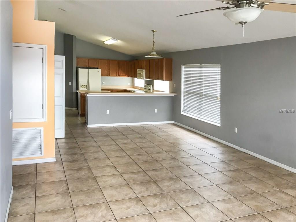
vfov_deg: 49.7
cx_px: 148
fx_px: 239
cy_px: 111
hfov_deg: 63.4
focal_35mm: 28
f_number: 1.8
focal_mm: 3.99
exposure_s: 1/30
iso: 32
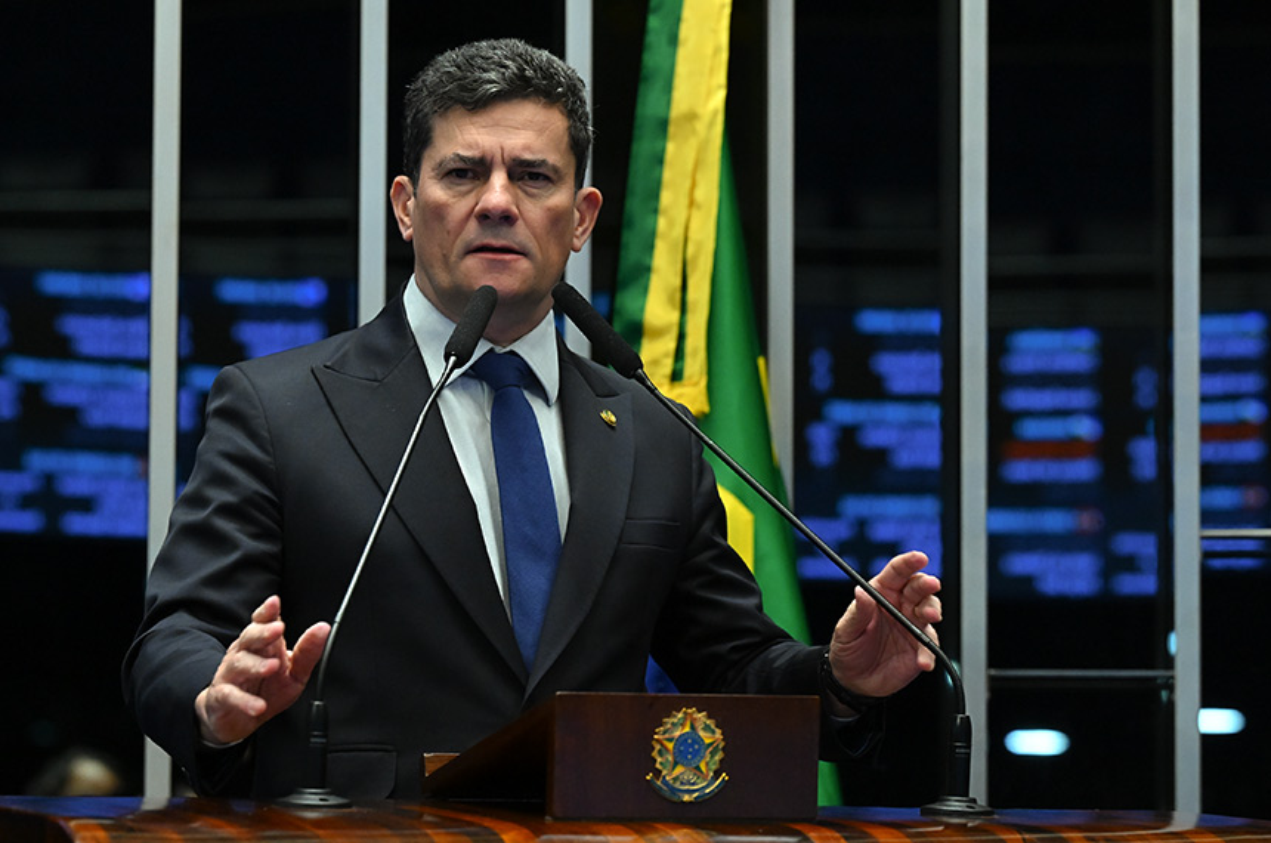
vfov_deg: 10.5
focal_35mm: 130
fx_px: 4581
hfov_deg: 15.8
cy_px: 422
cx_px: 636
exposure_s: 1/125
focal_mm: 130
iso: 5000
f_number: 5
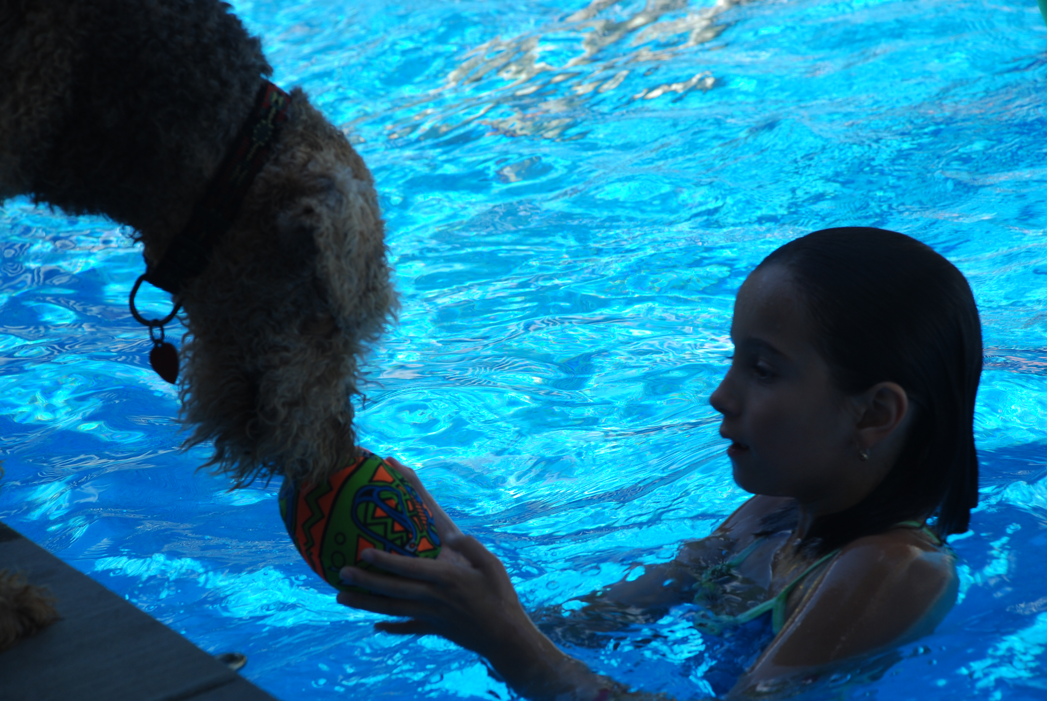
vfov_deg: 9.2
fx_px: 4368
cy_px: 350
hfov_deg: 13.7
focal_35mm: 150
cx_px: 524
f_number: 8
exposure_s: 1/125
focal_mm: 100
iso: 110
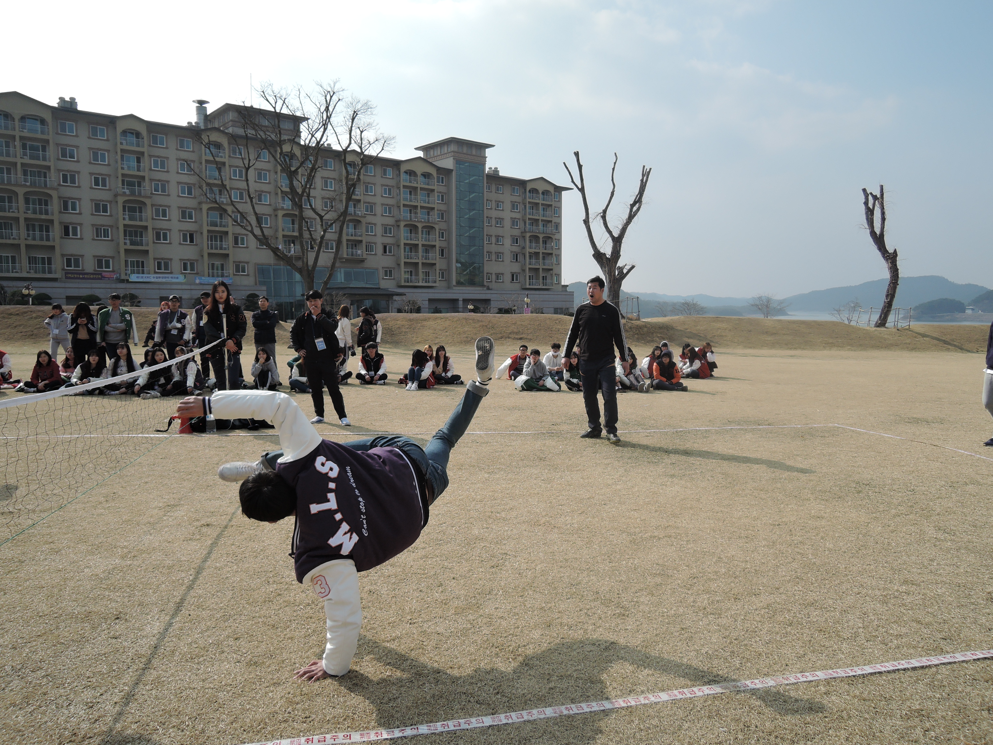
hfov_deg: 71.6
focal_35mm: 24
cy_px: 372
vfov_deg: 56.8
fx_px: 688
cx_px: 496
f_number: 2.8
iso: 80
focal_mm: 5.1
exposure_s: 1/1250
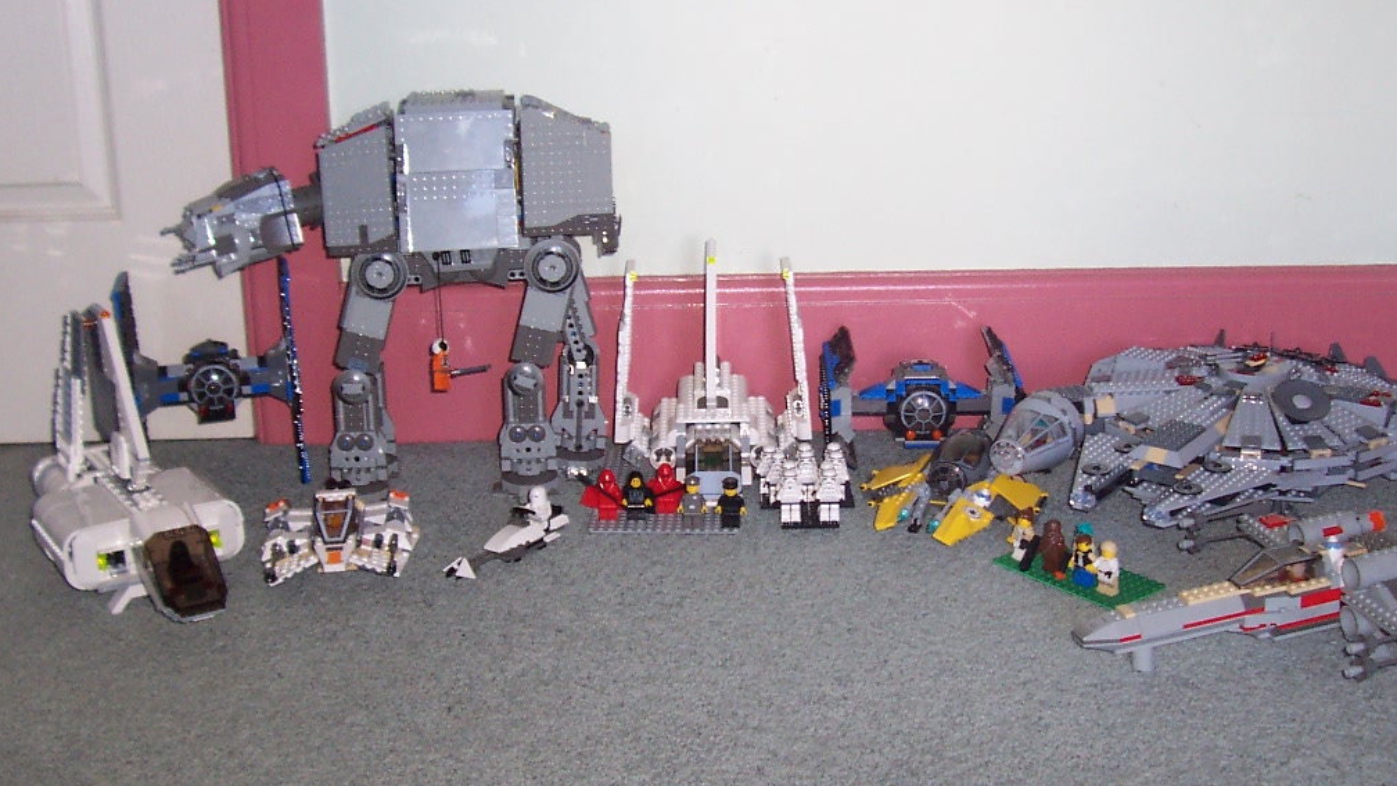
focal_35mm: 48
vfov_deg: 24.9
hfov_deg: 42.9
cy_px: 414
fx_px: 1778
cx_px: 740
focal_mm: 5.6
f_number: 2.8
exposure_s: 1/60
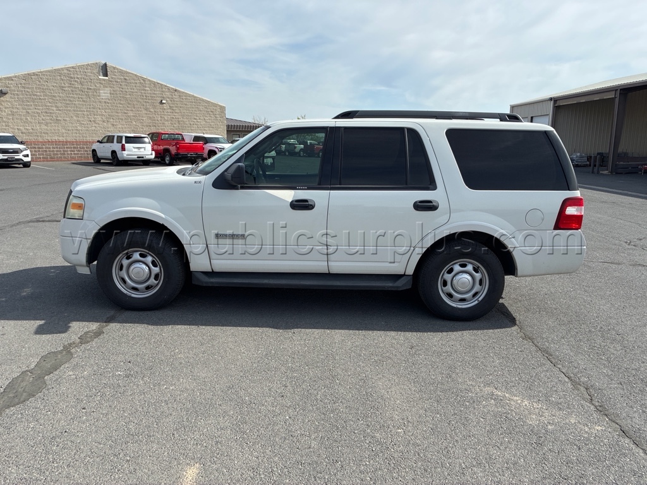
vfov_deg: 53.1
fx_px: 486
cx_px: 324
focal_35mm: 26
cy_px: 242
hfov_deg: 67.3
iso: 20
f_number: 1.64
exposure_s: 1/1312
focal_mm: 4.2
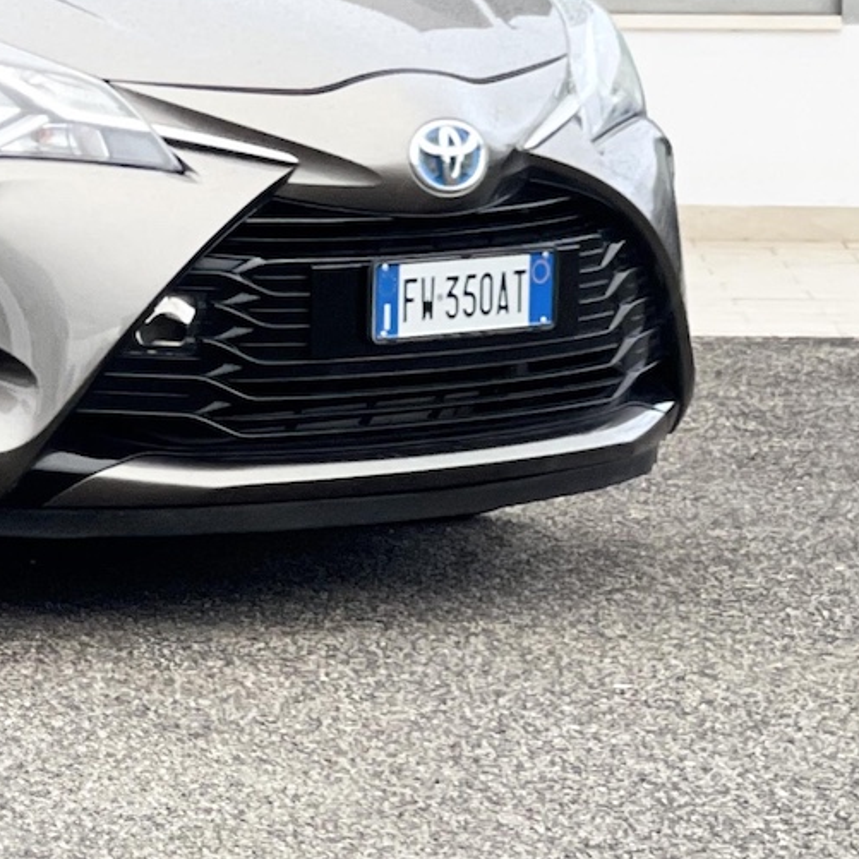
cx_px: -361
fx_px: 4941
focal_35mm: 176
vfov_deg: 9.9
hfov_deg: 9.7
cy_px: 81
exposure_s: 1/121
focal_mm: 7.5
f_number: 2.2
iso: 125
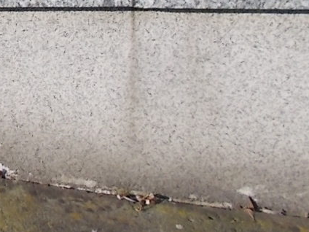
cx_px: -147
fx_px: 875
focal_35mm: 98
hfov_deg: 18.0
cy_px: -108
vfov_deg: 14.2
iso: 80
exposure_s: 1/80
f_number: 8
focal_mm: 4.6
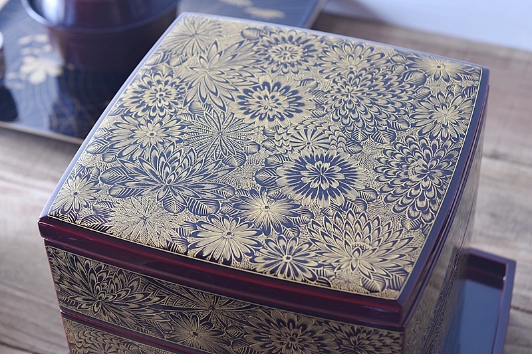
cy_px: 177
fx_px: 1219
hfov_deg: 24.6
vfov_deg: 16.5
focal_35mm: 82
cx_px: 266
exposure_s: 1/4
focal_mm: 55
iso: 400
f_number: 5.6
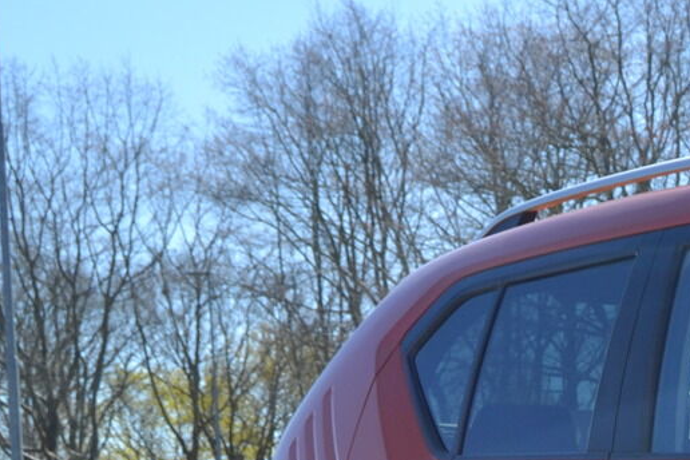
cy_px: 705
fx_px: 2779
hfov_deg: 13.1
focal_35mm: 145
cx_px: 1125
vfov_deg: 9.2
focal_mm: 26
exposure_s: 1/250
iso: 100
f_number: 8
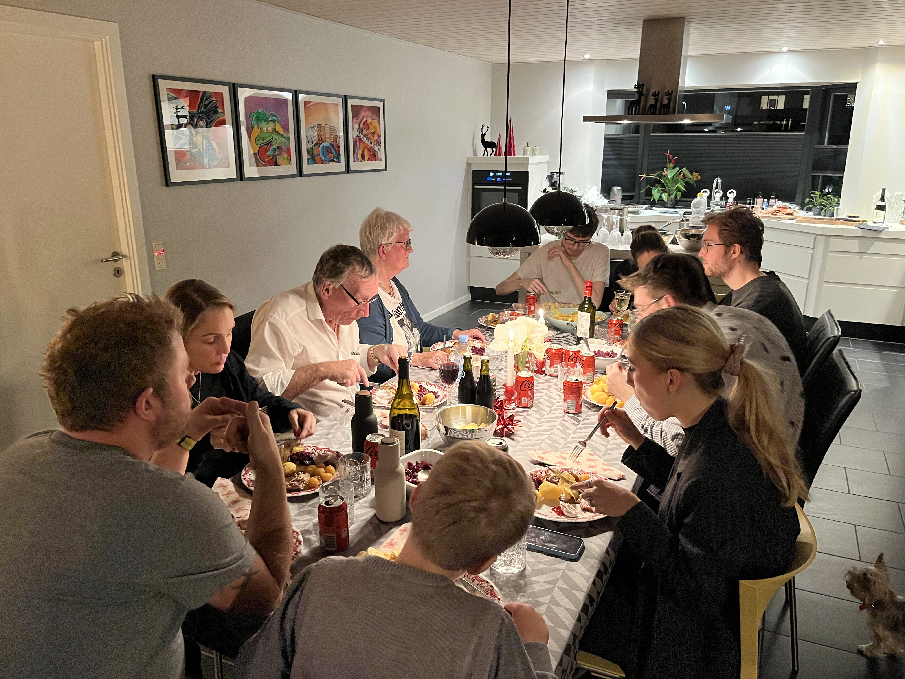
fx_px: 680
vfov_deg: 53.1
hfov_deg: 67.3
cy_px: 340
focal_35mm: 26
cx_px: 452
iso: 500
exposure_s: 1/25
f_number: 1.6
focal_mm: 5.1
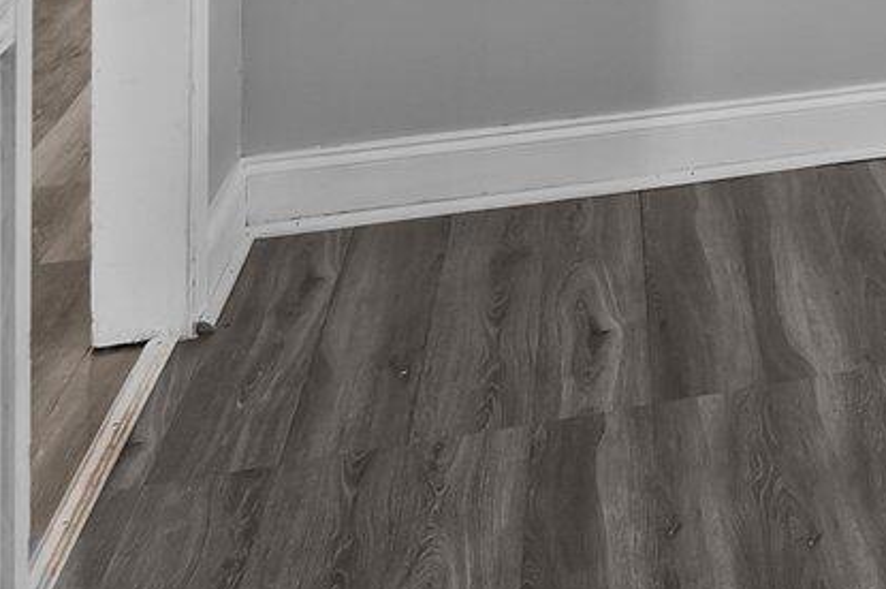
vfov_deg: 14.4
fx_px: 1943
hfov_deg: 21.3
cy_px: -591
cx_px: 1362
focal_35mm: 79
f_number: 4
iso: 400
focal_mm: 16
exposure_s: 1/13
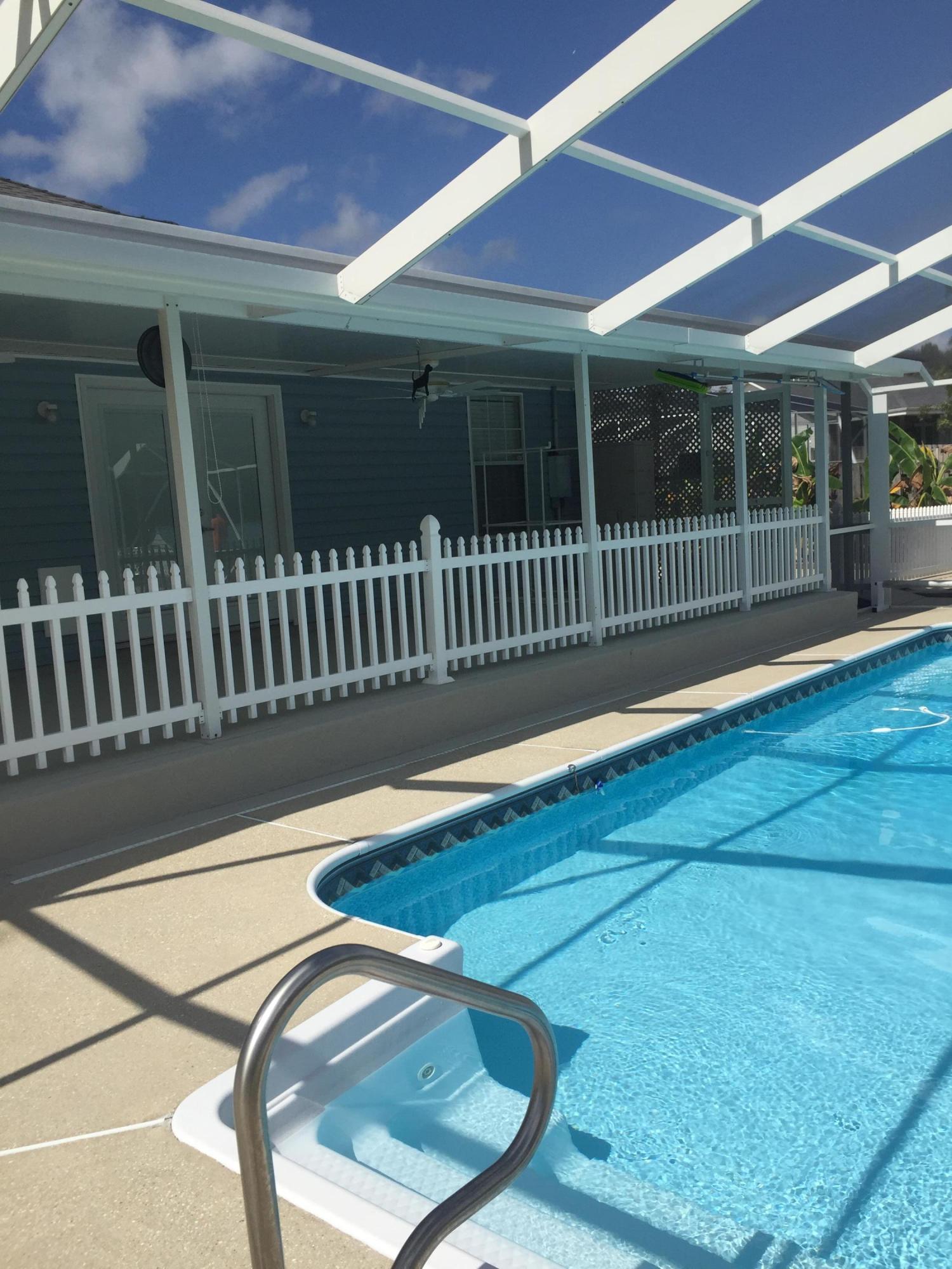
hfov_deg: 48.2
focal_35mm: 29
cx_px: 476
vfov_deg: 61.7
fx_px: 1063
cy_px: 634
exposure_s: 1/2639
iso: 32
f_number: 2.2
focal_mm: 4.15
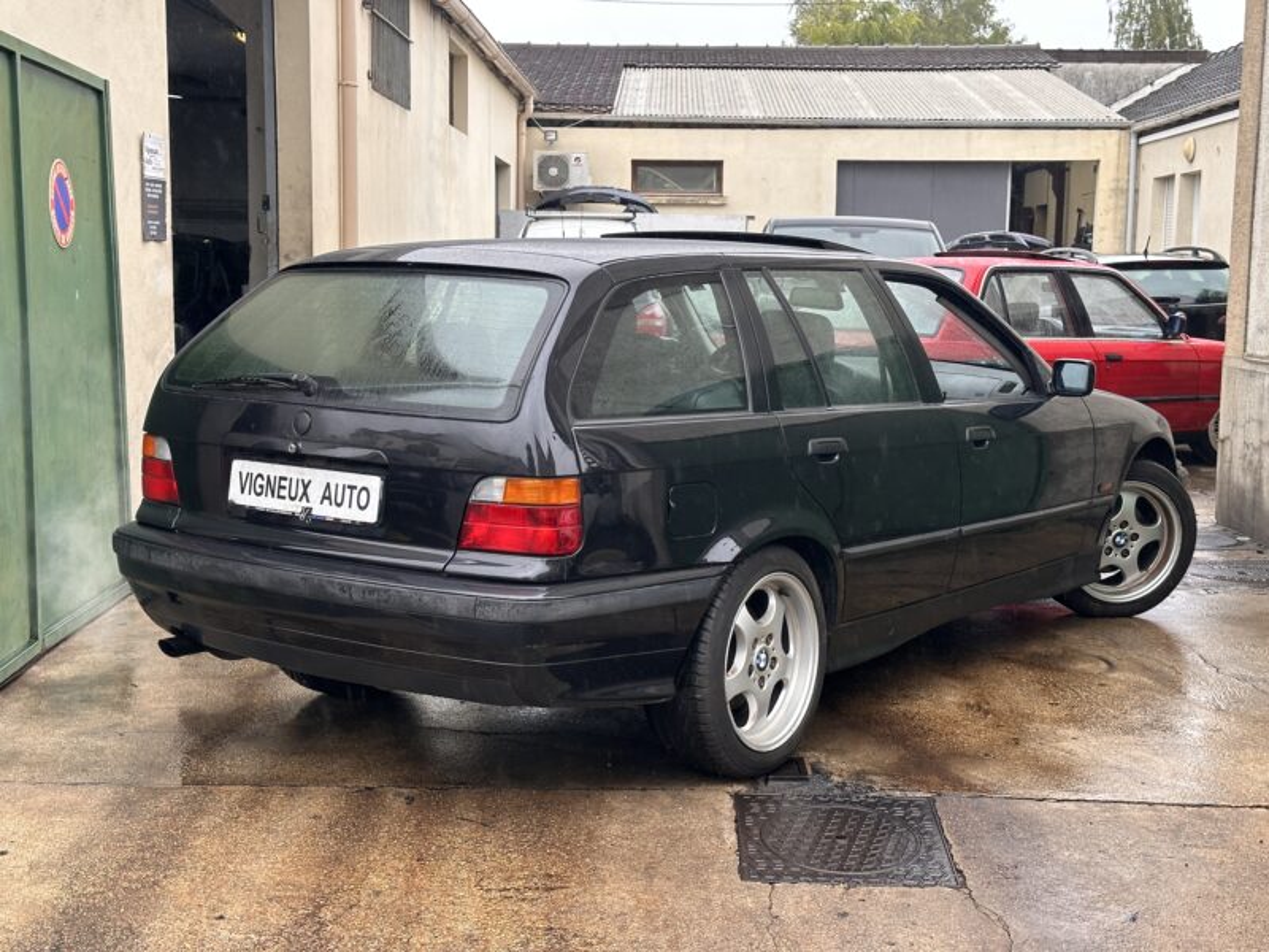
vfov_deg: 30.3
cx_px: 634
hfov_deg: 39.7
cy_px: 476
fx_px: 1760
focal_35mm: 48
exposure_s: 1/293
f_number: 1.78
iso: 64
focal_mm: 6.86
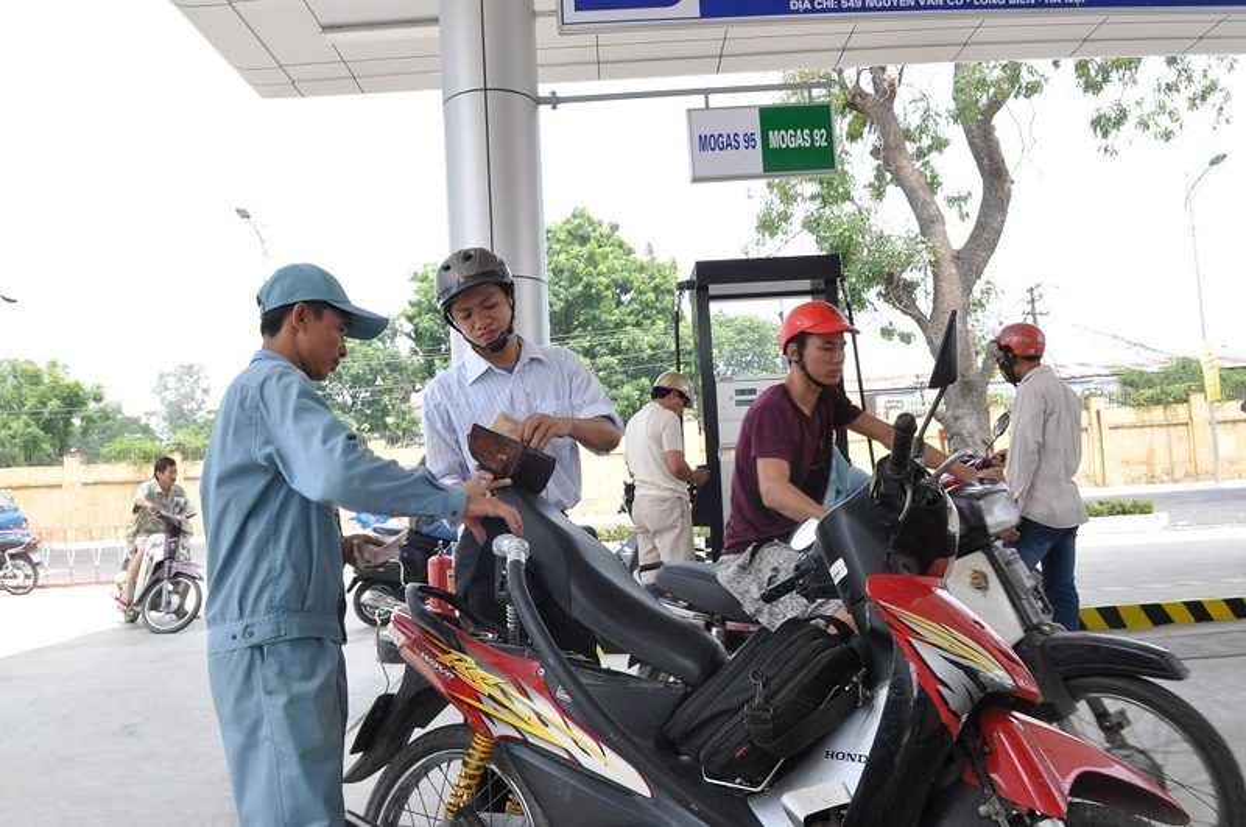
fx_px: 881
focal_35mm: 26
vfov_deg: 50.3
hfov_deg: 70.5
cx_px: 623
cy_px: 414
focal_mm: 17
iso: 250
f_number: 9
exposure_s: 1/80
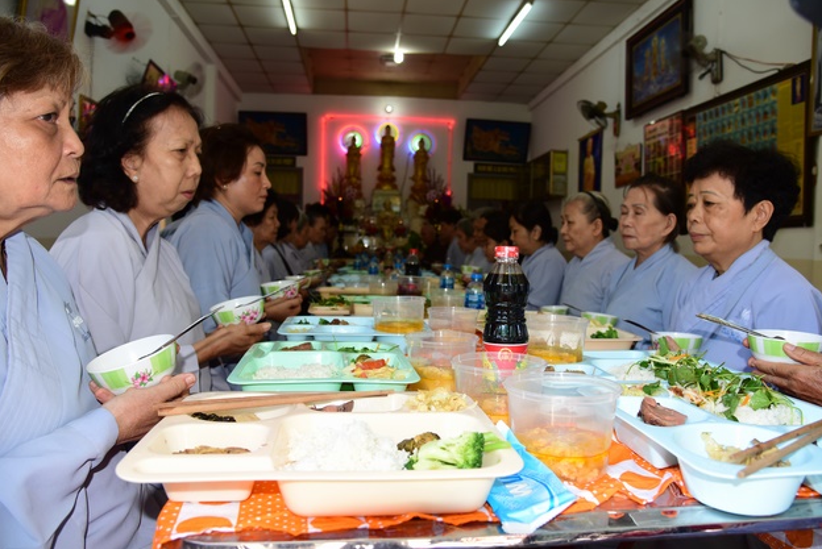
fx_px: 571
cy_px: 282
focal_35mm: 25
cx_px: 418
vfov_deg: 51.4
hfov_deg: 71.5
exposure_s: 1/100
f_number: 5
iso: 500
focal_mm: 24
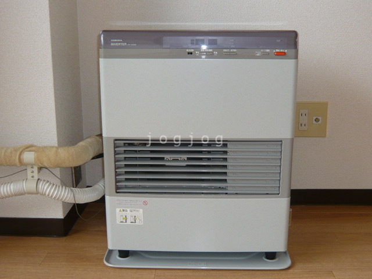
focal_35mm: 42
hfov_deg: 44.8
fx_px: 451
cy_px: 140
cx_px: 186
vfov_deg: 34.3
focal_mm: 4.6
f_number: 2.8
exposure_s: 1/30
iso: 100
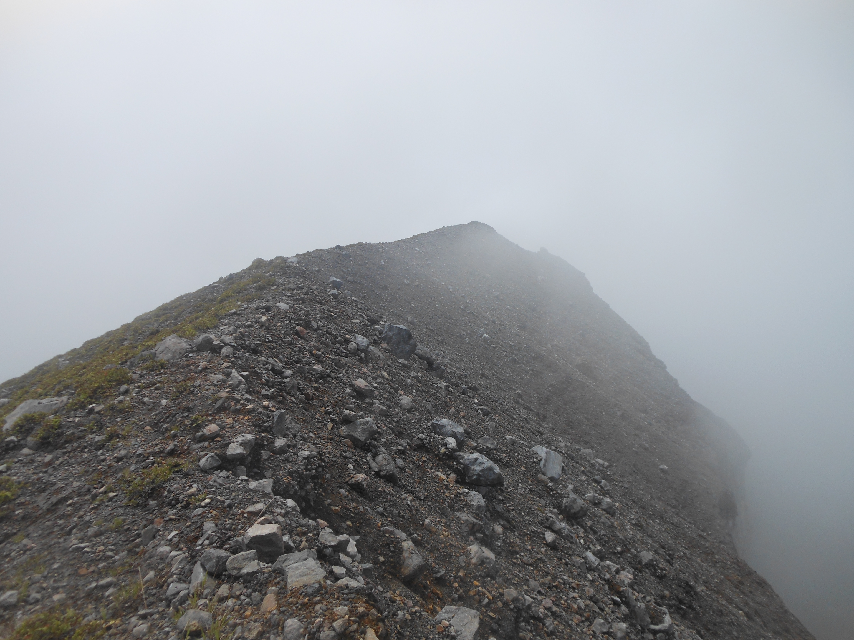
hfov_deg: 69.4
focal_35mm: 25
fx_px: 617
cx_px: 427
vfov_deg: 54.9
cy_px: 320
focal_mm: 4.5
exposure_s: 1/320
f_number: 10.2
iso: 80
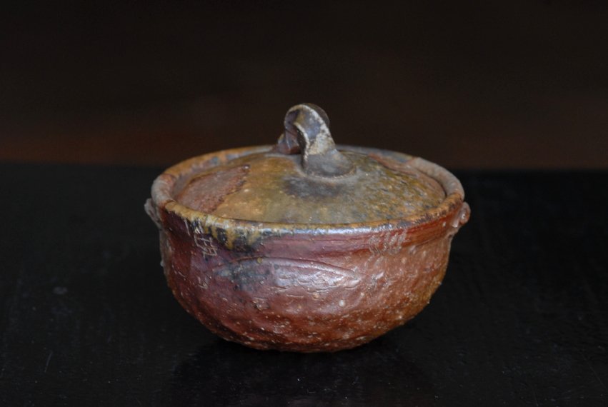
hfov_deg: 13.0
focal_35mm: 158
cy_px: 204
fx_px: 2664
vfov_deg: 8.7
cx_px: 304
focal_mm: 105
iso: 400
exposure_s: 1/60
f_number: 10
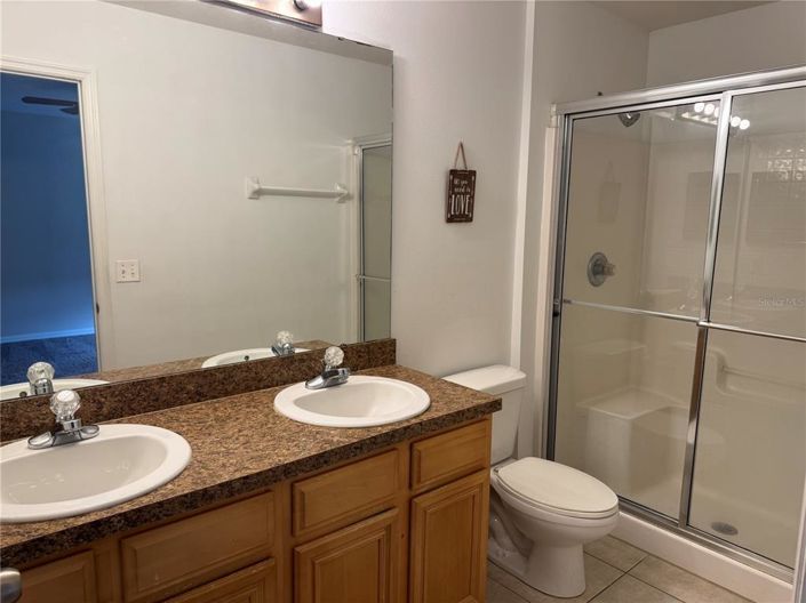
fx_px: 559
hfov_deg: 71.6
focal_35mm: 24
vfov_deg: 56.8
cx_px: 403
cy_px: 302
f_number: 1.78
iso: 125
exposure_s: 1/120
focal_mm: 6.76
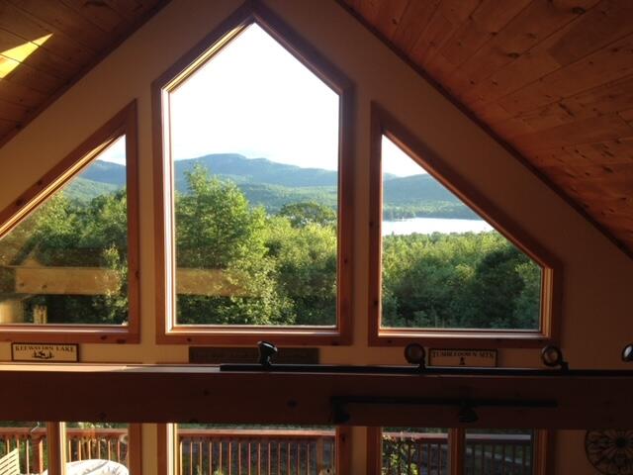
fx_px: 640
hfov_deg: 52.6
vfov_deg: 40.7
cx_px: 316
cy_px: 238
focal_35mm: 35
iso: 50
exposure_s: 1/120
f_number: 2.4
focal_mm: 4.28
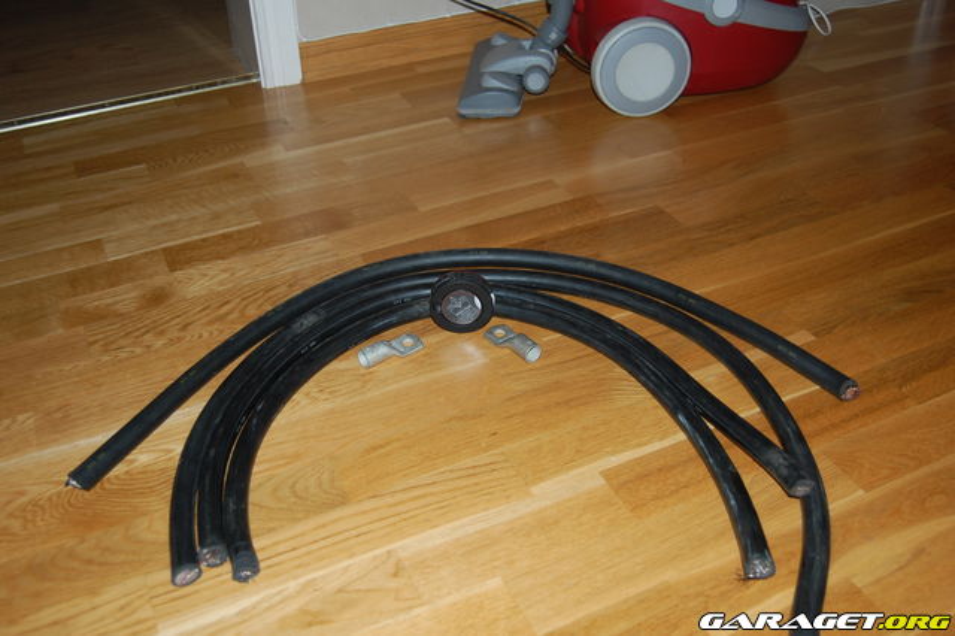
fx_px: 954
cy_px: 318
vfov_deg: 36.8
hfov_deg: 53.2
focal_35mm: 36
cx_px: 478
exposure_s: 1/60
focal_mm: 24
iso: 400
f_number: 4
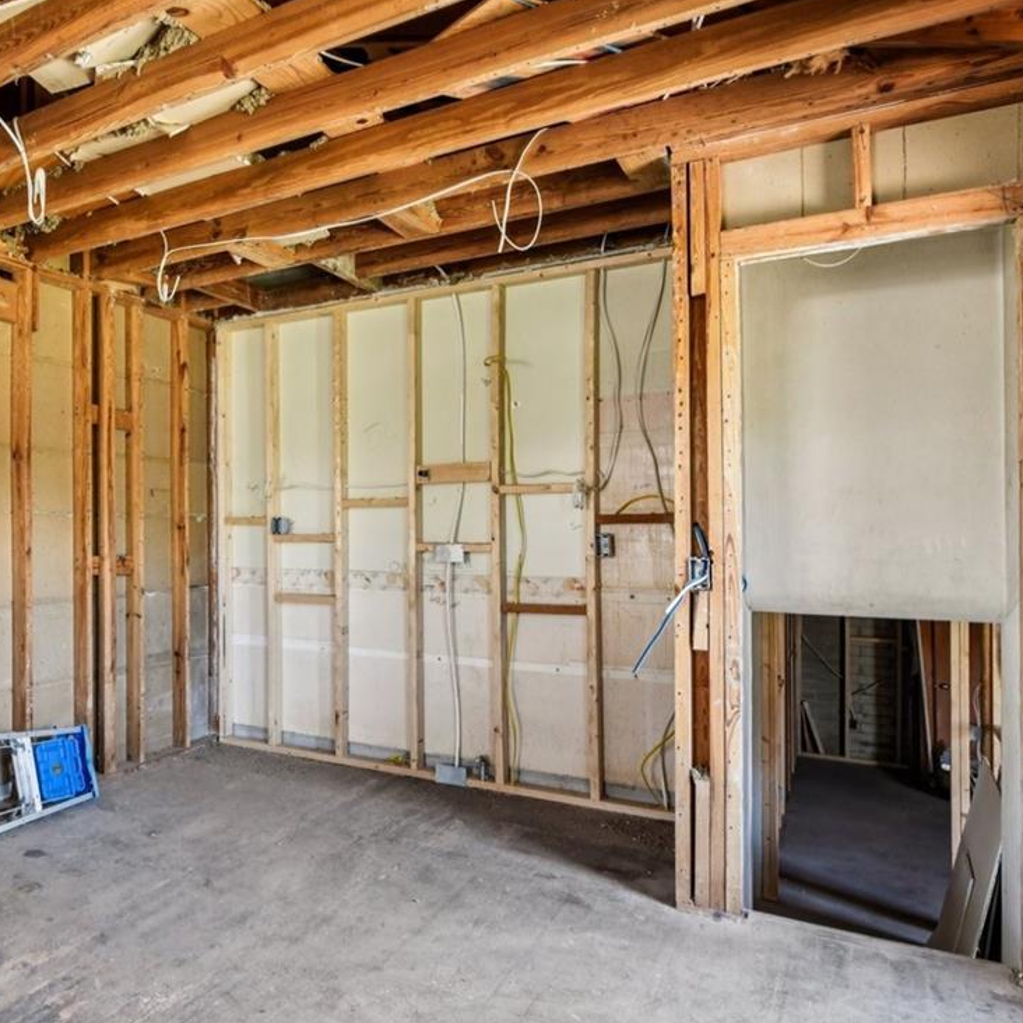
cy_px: 552
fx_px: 869
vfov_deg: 60.9
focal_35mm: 26
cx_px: 138
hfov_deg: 54.5
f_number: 8
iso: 400
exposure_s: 1/20
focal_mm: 14
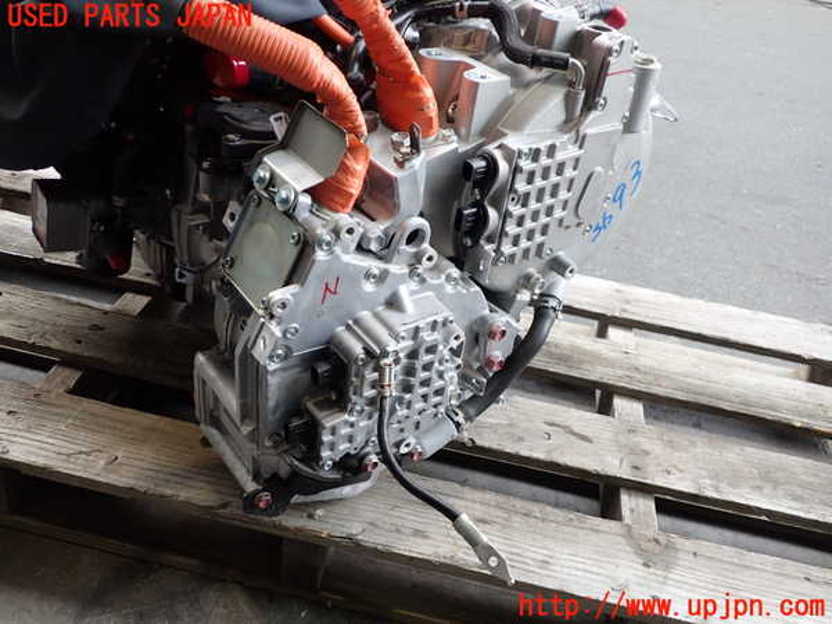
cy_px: 312
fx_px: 721
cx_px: 416
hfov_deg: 60.0
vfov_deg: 46.8
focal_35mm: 30
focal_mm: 5.4
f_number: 2.3
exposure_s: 1/100
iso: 200
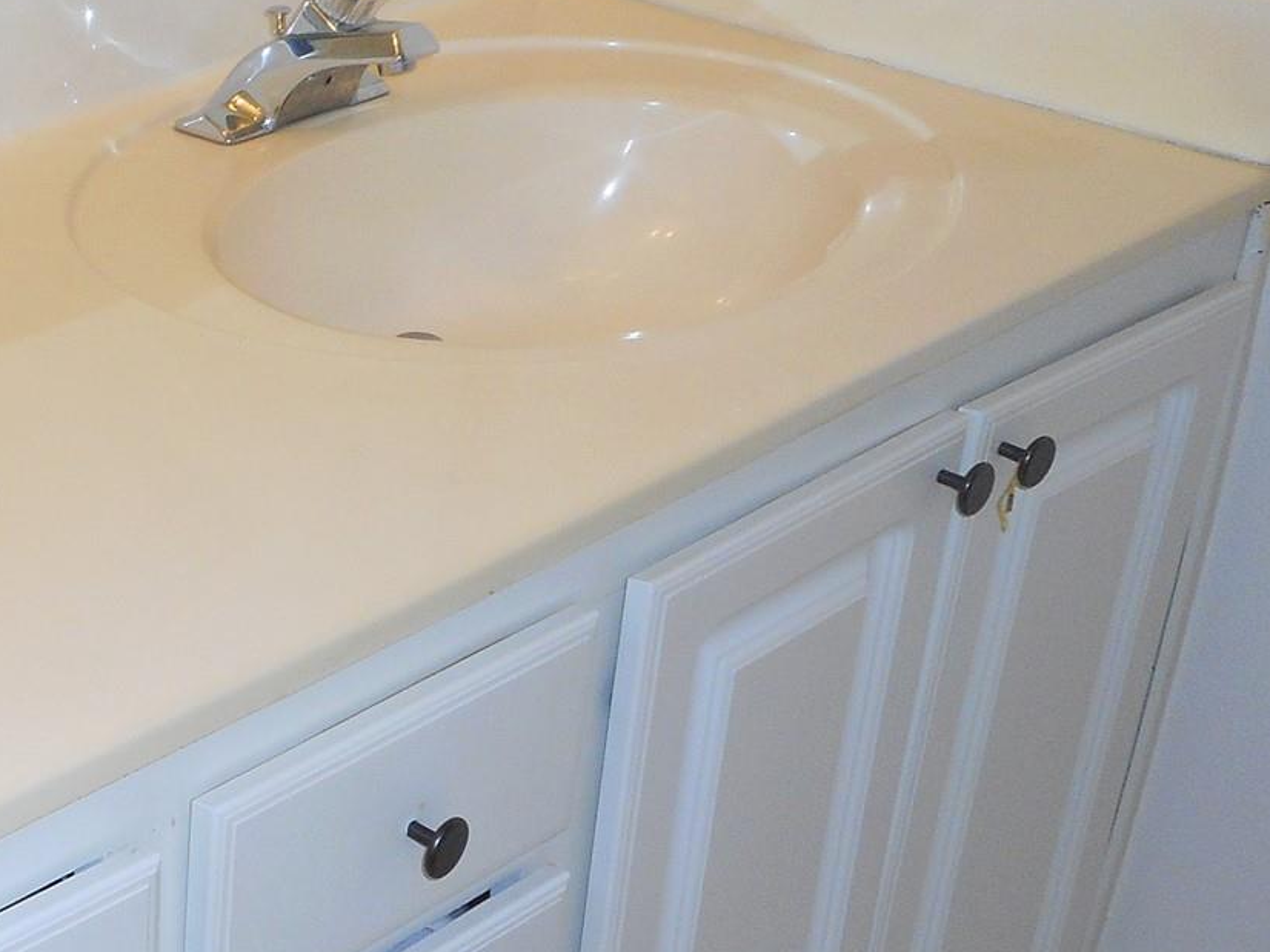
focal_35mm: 62
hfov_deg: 28.5
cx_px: -108
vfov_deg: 23.6
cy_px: 398
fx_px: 2274
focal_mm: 4.5
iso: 110
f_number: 3.7
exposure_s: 1/25
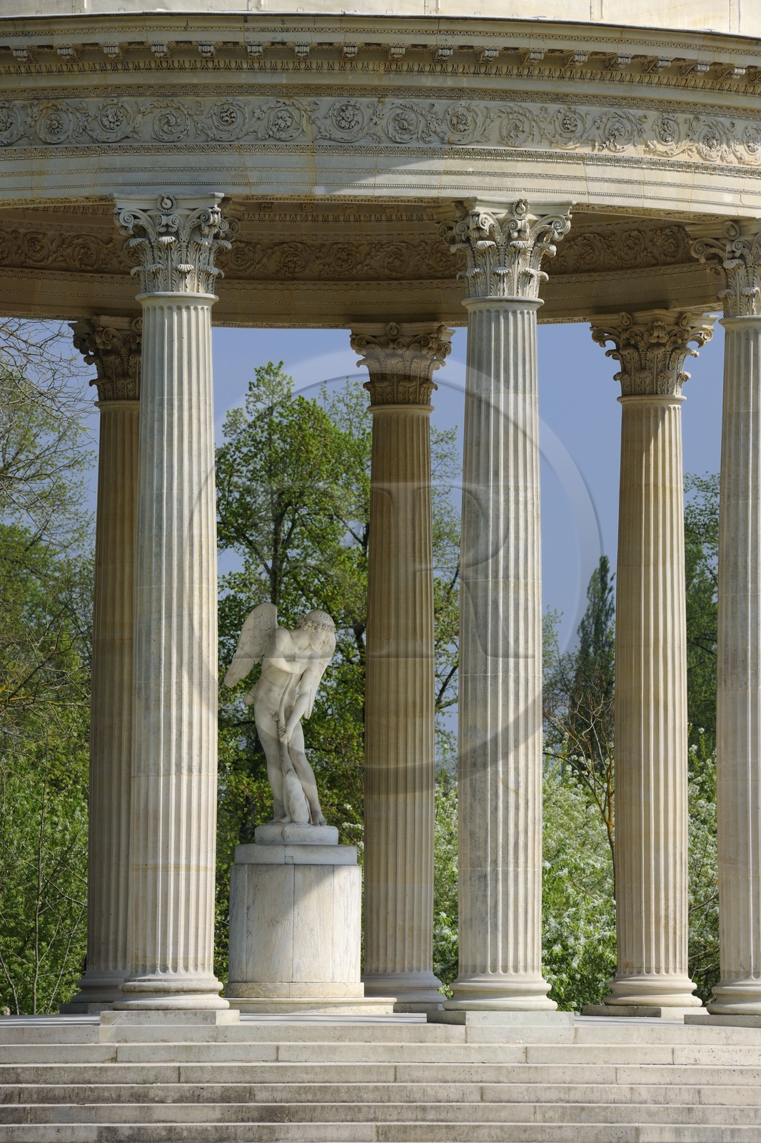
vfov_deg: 10.3
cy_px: 572
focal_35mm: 200
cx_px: 380
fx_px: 6344
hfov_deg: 6.9
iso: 100
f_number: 10
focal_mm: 200
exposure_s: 1/160
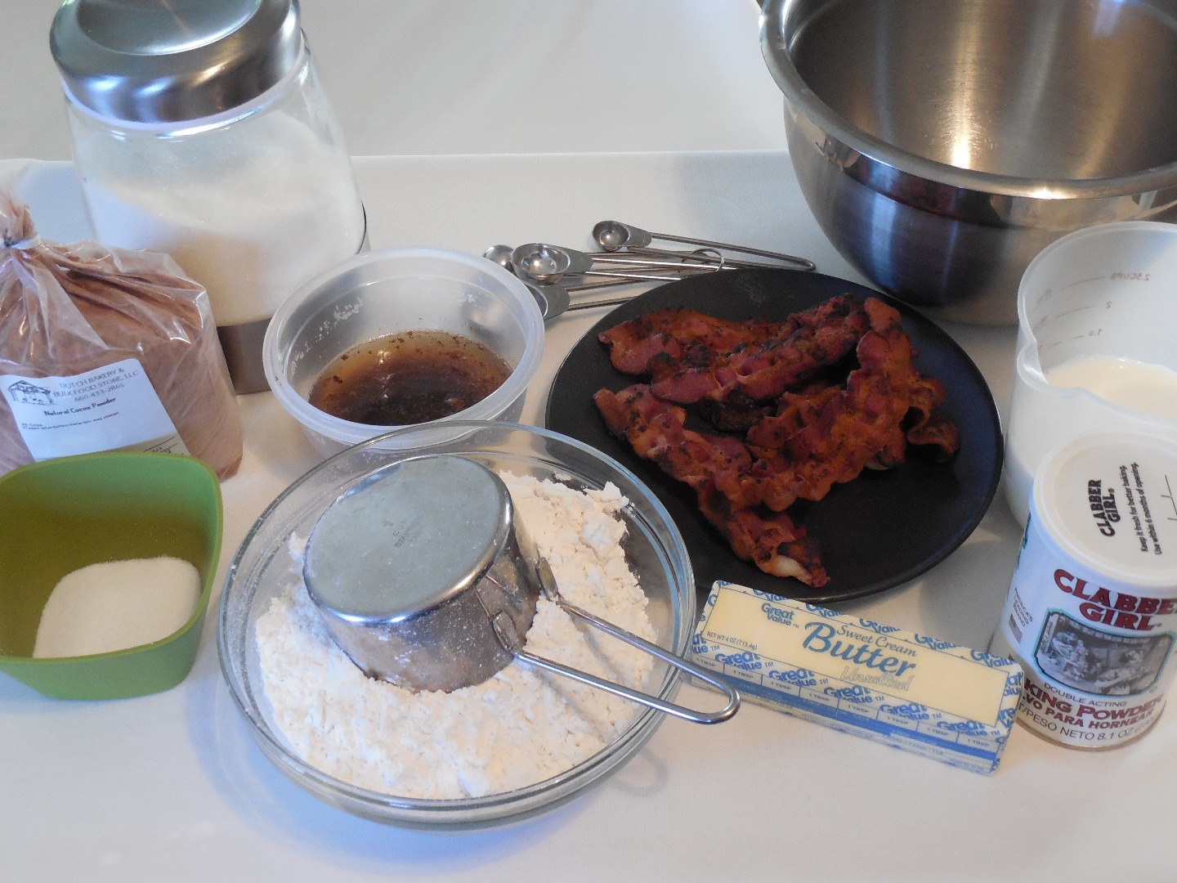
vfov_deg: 33.6
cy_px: 442
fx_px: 1462
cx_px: 588
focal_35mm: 43
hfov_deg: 43.9
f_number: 3.9
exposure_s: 1/20
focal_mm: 7.8
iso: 400
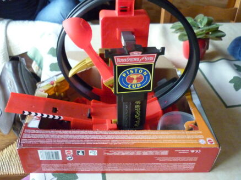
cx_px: 124
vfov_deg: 41.7
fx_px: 237
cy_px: 86
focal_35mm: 34
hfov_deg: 54.0
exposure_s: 1/60
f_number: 2.8
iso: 800
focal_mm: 5.5
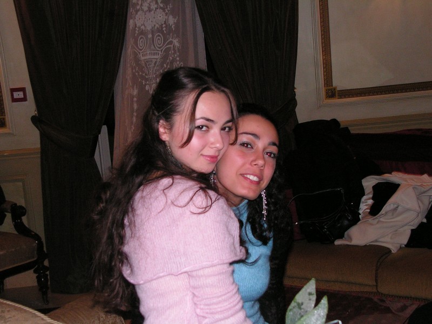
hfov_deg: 36.2
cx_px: 216
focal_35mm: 53
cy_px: 162
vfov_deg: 27.5
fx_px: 661
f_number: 3.2
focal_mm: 8.9
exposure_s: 1/60
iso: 200
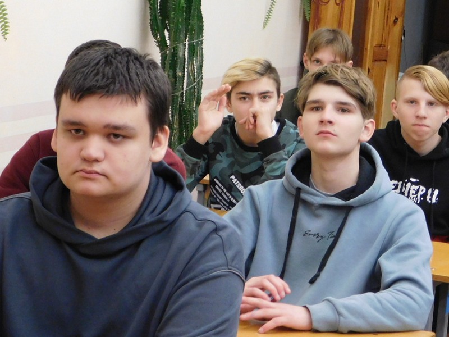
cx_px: 224
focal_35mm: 71
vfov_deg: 20.7
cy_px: 168
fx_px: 921
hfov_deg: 27.4
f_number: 4.3
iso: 400
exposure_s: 1/30
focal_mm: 12.6
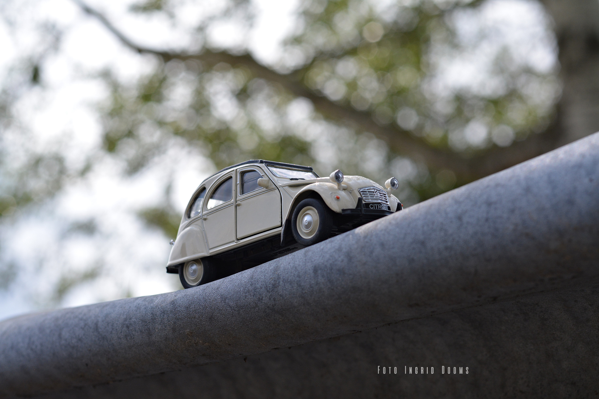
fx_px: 1264
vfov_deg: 17.9
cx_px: 302
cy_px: 200
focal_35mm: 76
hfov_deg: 26.7
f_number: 5.6
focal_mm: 50
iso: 400
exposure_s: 1/1250
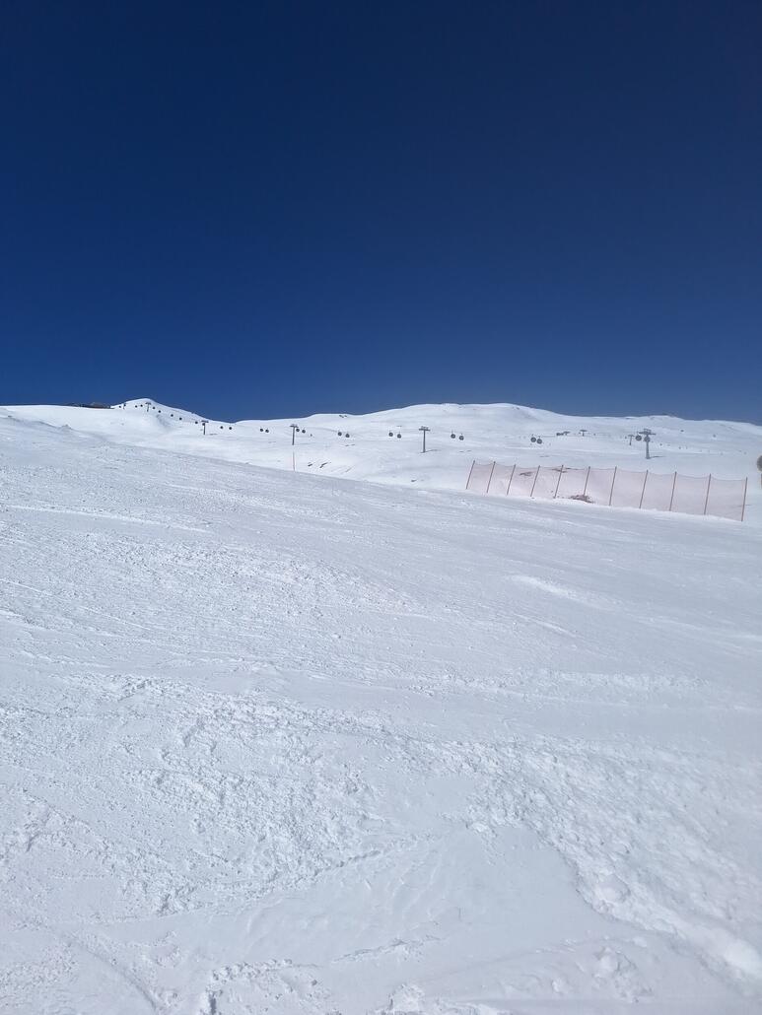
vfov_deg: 73.9
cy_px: 508
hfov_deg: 58.9
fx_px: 675
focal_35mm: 23
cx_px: 381
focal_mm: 5.54
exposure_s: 1/8696
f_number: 1.8
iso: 25
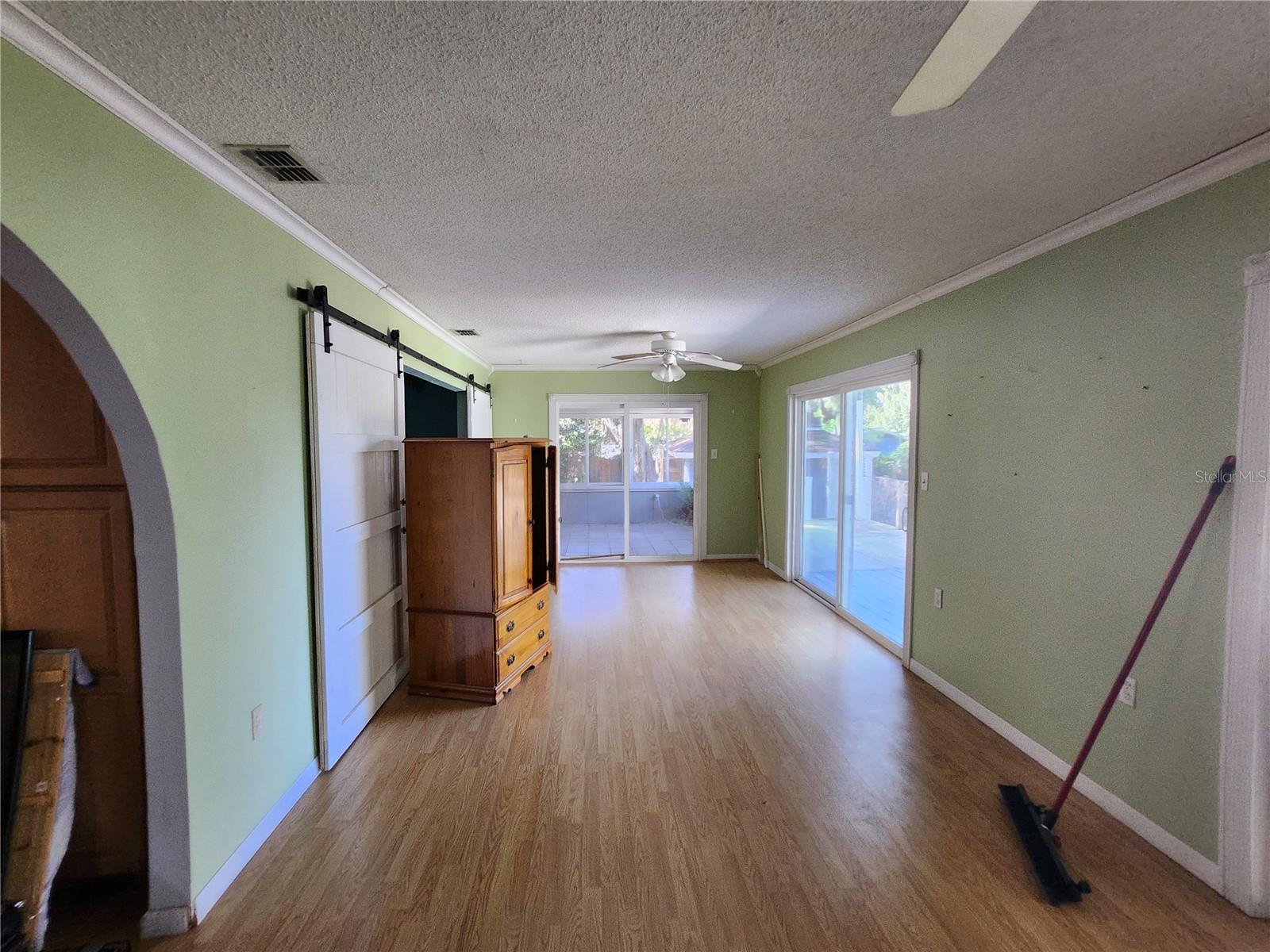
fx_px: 477
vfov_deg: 89.9
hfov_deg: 106.2
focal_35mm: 13
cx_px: 635
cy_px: 476
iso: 200
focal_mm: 1.7
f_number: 2.2
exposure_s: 1/60
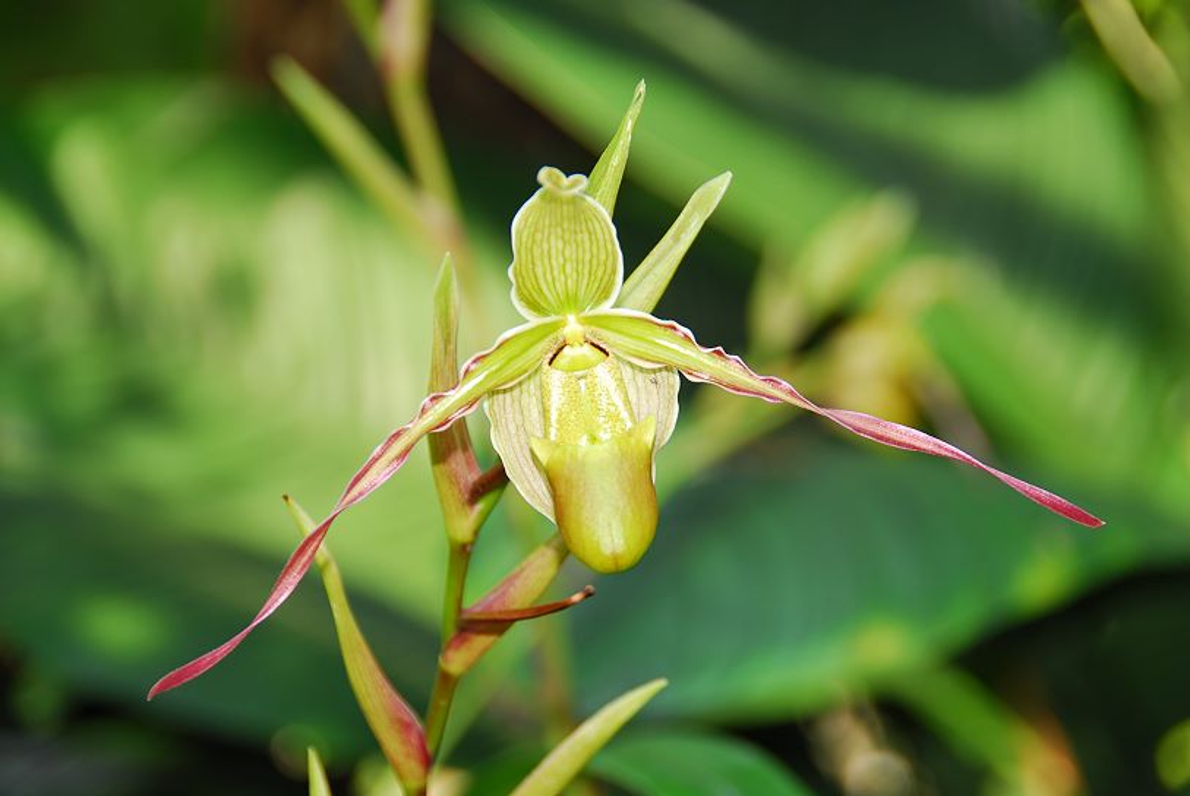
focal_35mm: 158
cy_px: 398
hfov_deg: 13.0
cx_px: 595
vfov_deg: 8.7
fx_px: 5212
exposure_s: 1/30
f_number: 5.3
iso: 100
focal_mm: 105
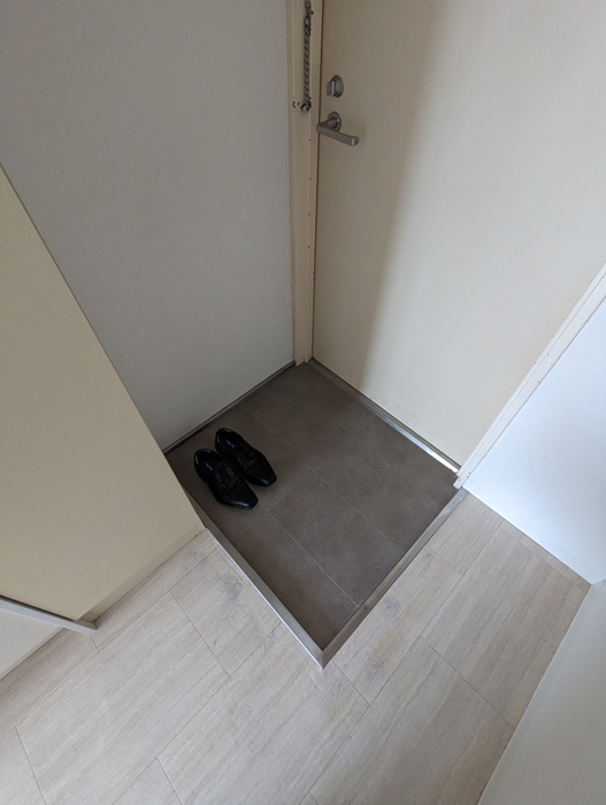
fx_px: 373
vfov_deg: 94.4
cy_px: 402
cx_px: 303
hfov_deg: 78.2
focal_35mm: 16
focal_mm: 2.35
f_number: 2.2
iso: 325
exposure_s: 1/23.8
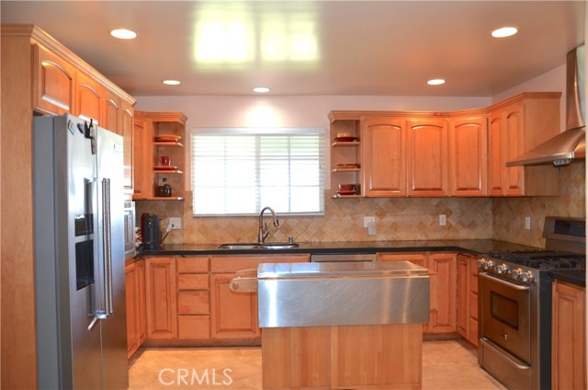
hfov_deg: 67.5
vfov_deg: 47.7
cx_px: 294
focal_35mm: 27
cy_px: 195
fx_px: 440
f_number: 3.5
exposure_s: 1/80
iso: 400
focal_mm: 18
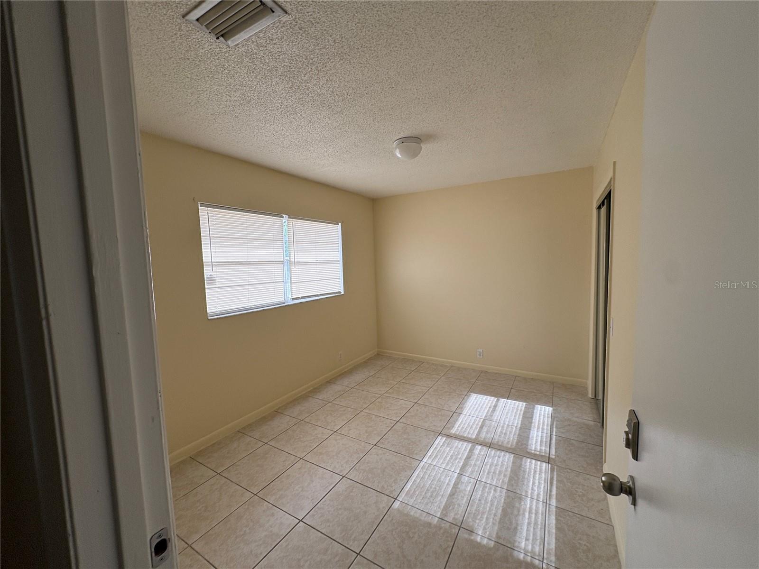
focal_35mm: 14
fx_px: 307
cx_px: 380
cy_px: 284
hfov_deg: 102.1
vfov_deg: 85.7
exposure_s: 1/138
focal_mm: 2.22
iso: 50
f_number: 2.2
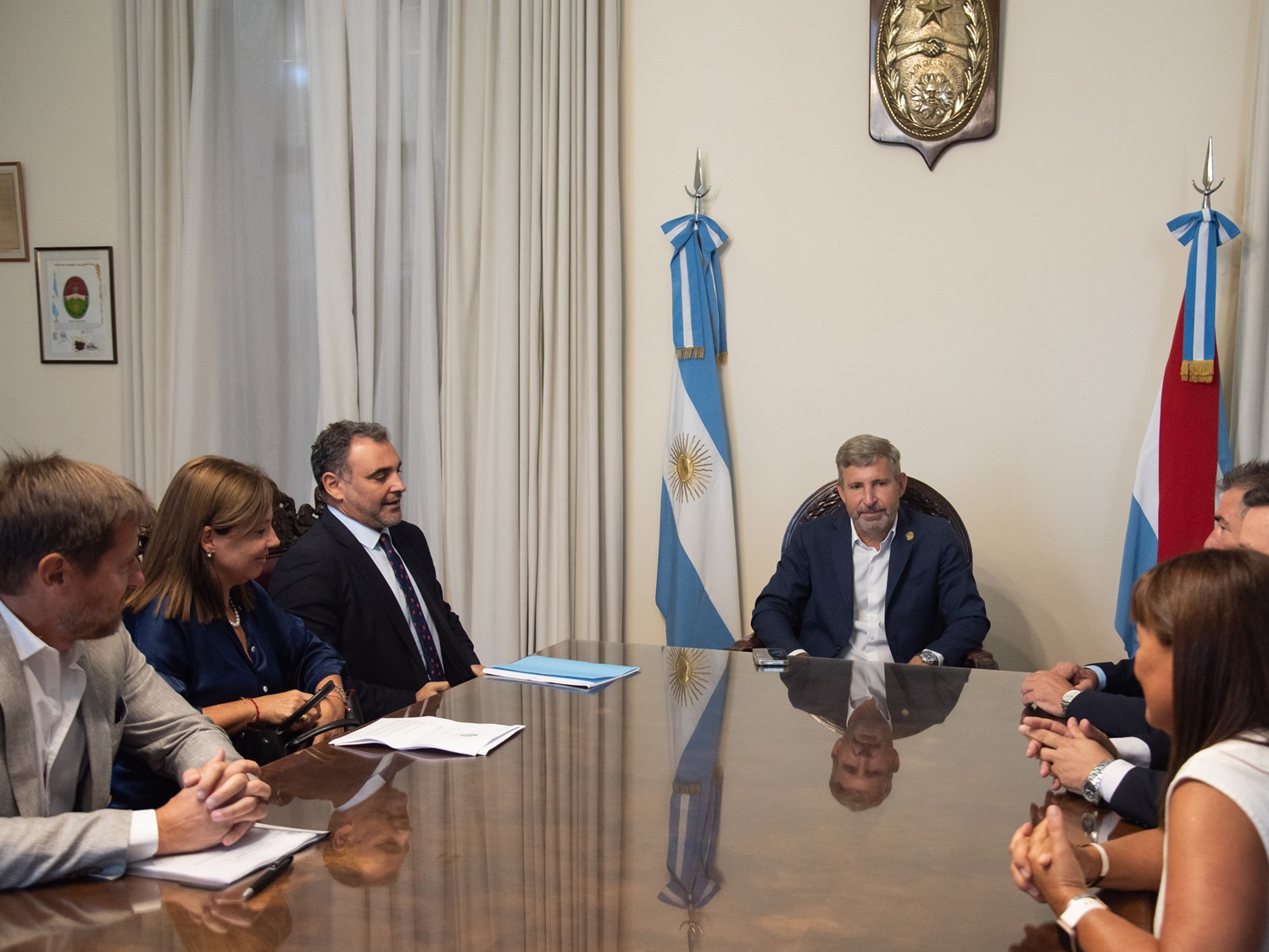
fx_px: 1357
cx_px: 729
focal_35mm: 37
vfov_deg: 38.6
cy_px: 523
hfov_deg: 50.0
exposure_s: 1/250
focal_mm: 30
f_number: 4
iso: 1250
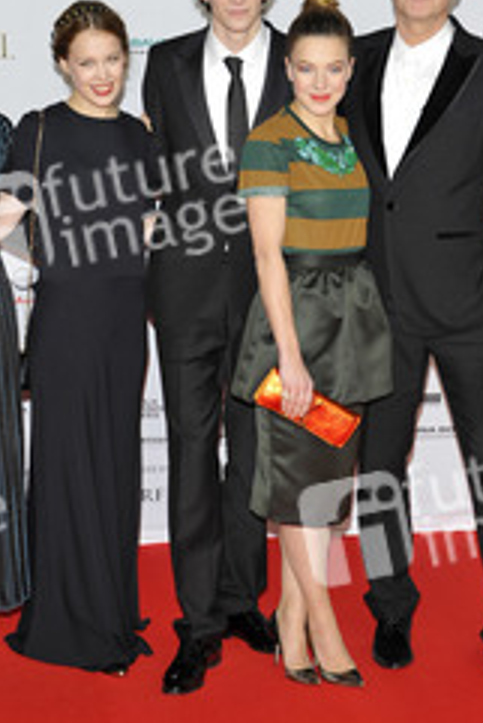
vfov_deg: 24.5
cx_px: 182
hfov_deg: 16.5
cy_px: 366
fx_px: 1668
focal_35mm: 83
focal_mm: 50
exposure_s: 1/160
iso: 500
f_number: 6.3
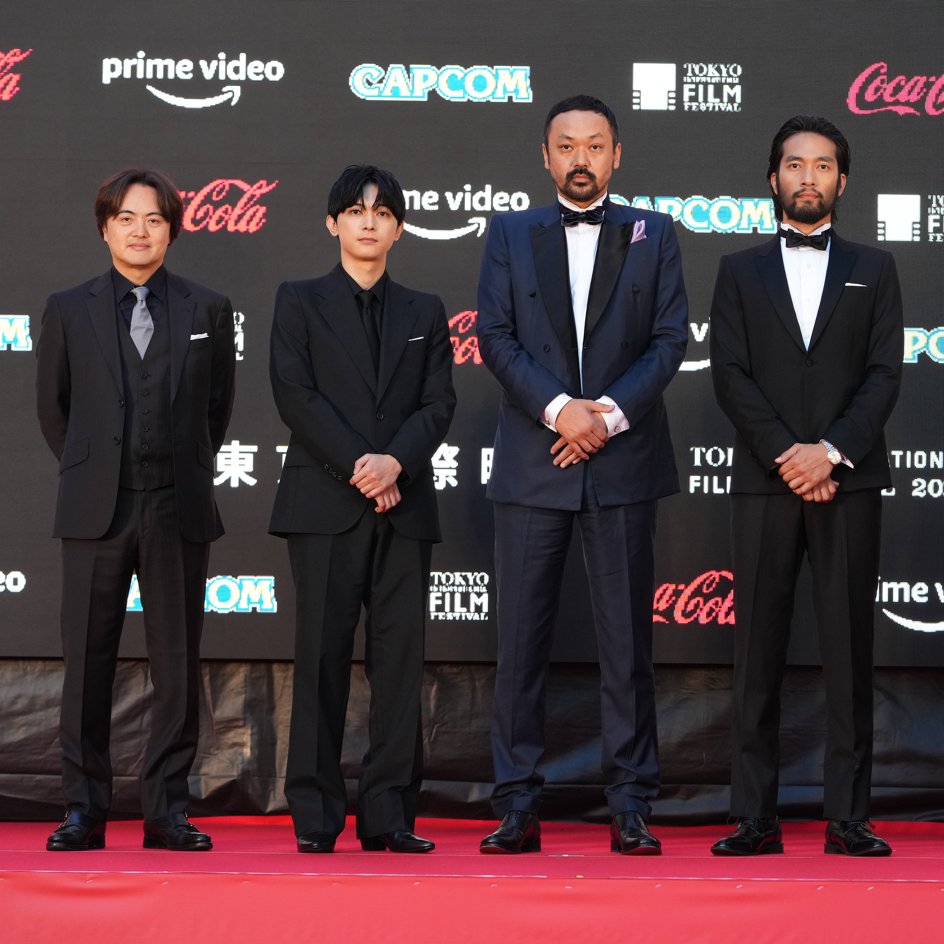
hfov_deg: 13.5
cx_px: 584
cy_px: 472
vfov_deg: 13.5
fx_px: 3980
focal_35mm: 129
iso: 2000
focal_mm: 101
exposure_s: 1/400
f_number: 4
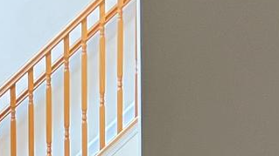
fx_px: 1346
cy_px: 281
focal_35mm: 182
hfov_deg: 11.8
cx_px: 66
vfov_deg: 6.5
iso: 320
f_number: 1.5
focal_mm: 5.7
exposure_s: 1/60
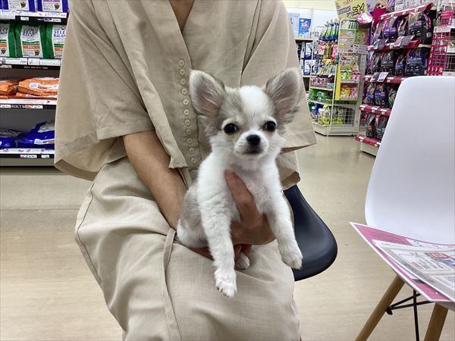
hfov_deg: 58.4
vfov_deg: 45.4
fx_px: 407
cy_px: 170
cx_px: 228
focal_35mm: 31
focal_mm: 3.3
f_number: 2.4
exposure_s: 1/50
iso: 80
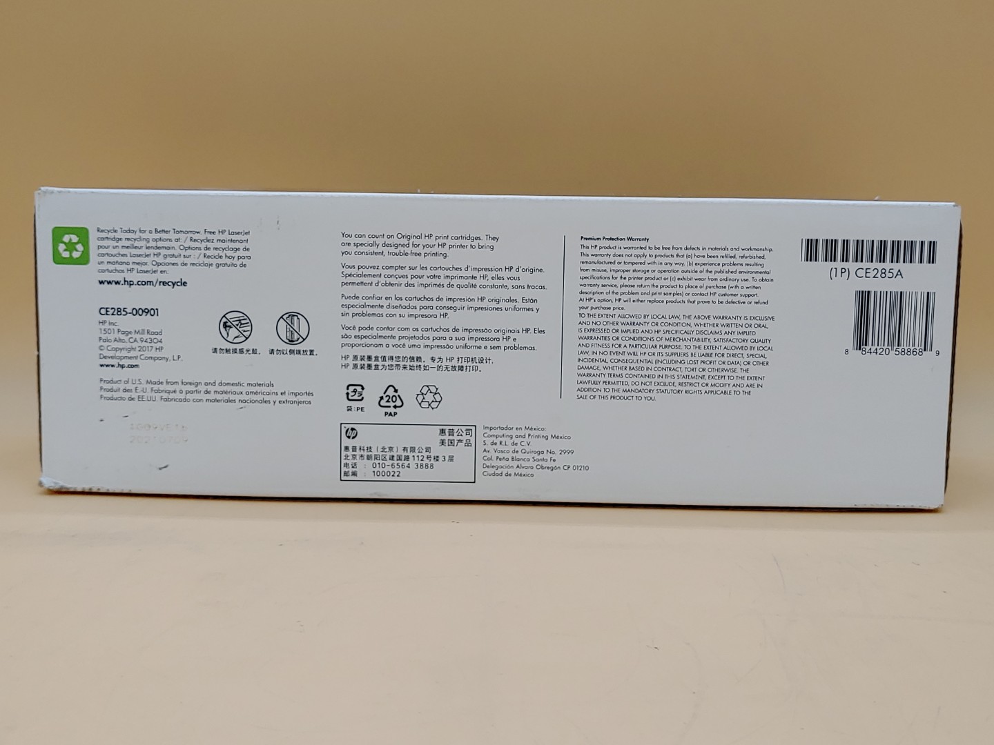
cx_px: 497
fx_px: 1263
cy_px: 372
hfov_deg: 42.9
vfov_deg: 32.9
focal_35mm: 44
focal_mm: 4.36
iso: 50
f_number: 1.8
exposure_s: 1/138
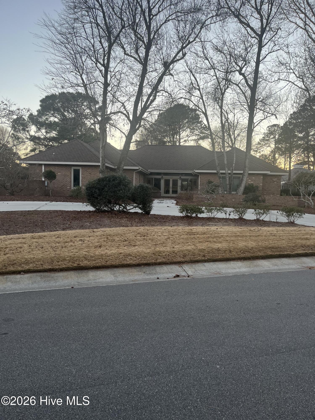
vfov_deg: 67.3
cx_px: 158
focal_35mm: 26
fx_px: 315
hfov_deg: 53.1
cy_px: 210
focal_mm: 5.1
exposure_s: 1/122
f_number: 1.6
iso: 40
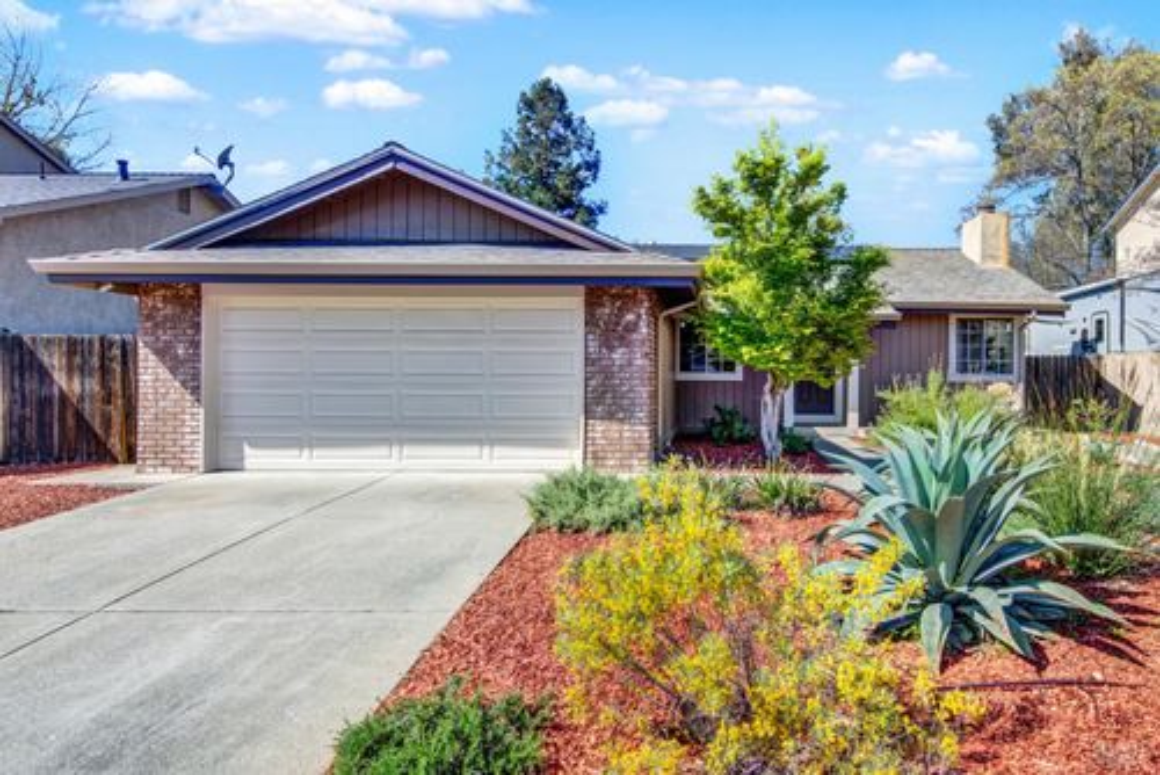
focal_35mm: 14
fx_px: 451
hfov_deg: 104.2
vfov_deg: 81.3
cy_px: 388
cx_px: 580
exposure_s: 1/80
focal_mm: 14
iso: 100
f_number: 14
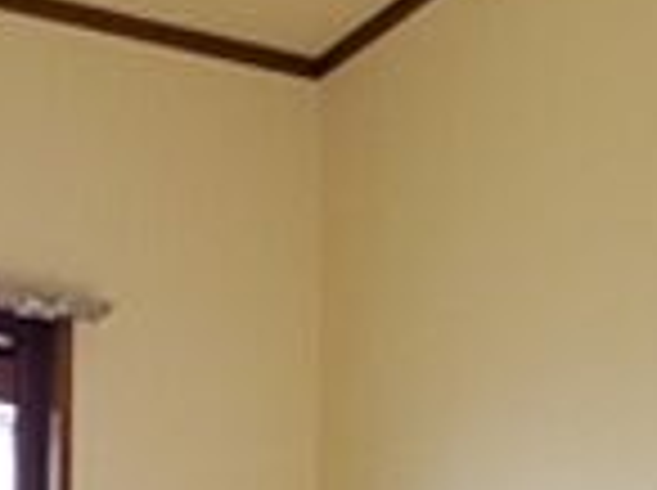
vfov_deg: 13.2
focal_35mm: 101
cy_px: 868
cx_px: 256
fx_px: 1914
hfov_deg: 19.5
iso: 200
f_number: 3.5
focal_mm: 5
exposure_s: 1/80
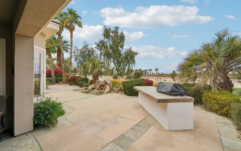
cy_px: 74
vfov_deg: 74.8
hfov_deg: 101.4
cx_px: 118
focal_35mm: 15
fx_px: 99
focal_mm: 14
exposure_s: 1/200
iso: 100
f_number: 8
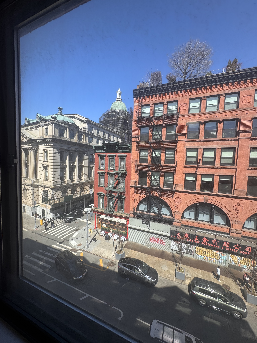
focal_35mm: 14
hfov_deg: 85.7
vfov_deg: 102.1
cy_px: 172
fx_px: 139
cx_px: 128
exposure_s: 1/840
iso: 50
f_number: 2.2
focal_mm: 2.22
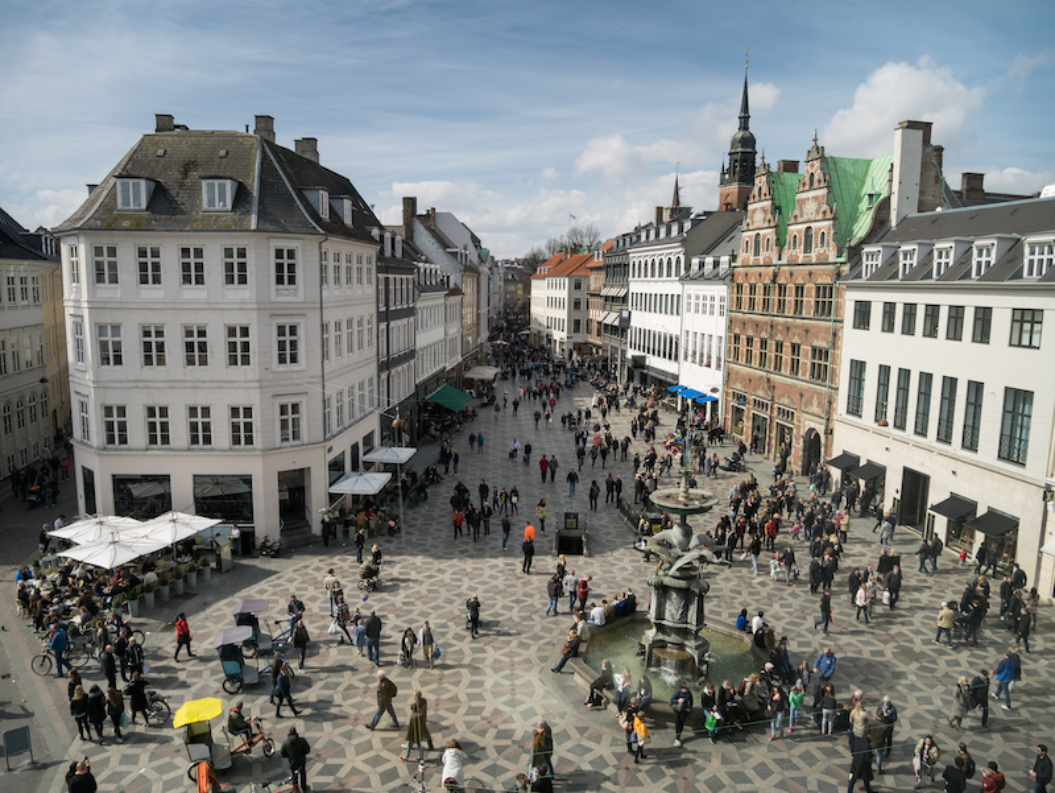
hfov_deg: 71.6
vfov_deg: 56.9
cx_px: 528
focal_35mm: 24
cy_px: 396
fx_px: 732
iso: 200
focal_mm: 12
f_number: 3.5
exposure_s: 1/1600
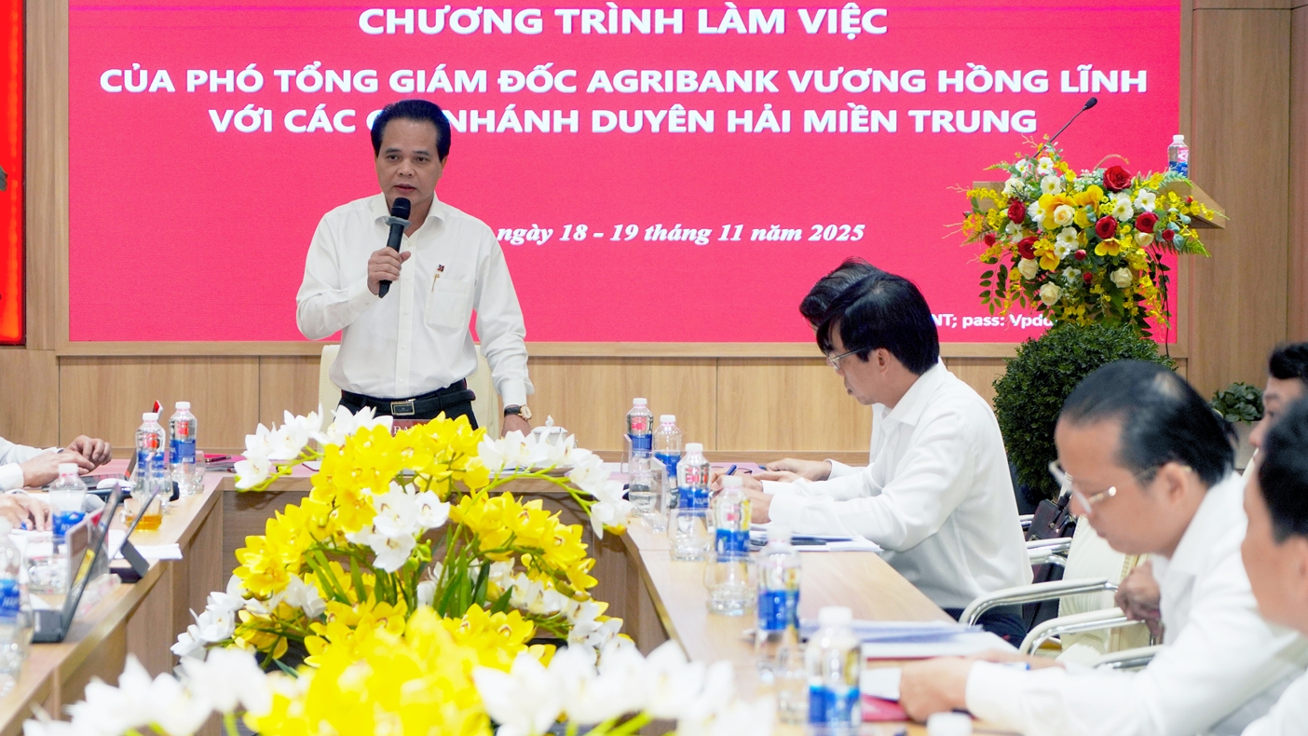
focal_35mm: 97
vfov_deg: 12.5
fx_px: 3365
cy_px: 375
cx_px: 401
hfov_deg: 21.9
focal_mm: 65
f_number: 4
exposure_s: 1/160
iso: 400
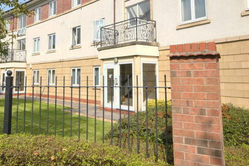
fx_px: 234
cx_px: 102
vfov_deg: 38.5
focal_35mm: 34
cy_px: 51
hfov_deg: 55.6
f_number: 10
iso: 400
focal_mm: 13
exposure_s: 1/400
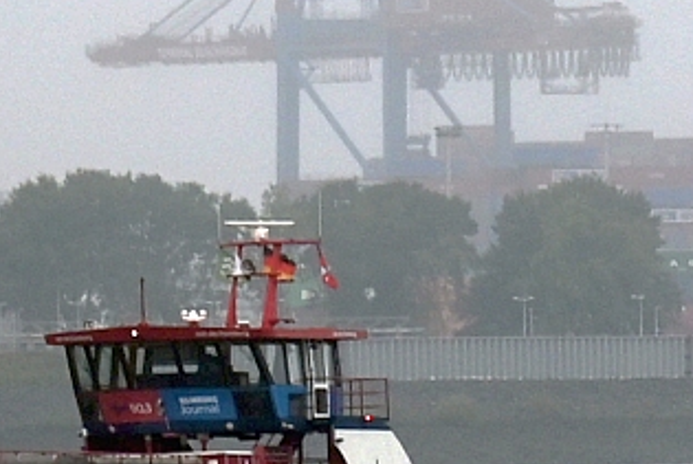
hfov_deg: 5.3
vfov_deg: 3.5
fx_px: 7518
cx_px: 726
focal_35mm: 390
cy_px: 390
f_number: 4.5
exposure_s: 1/500
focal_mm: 120
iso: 200
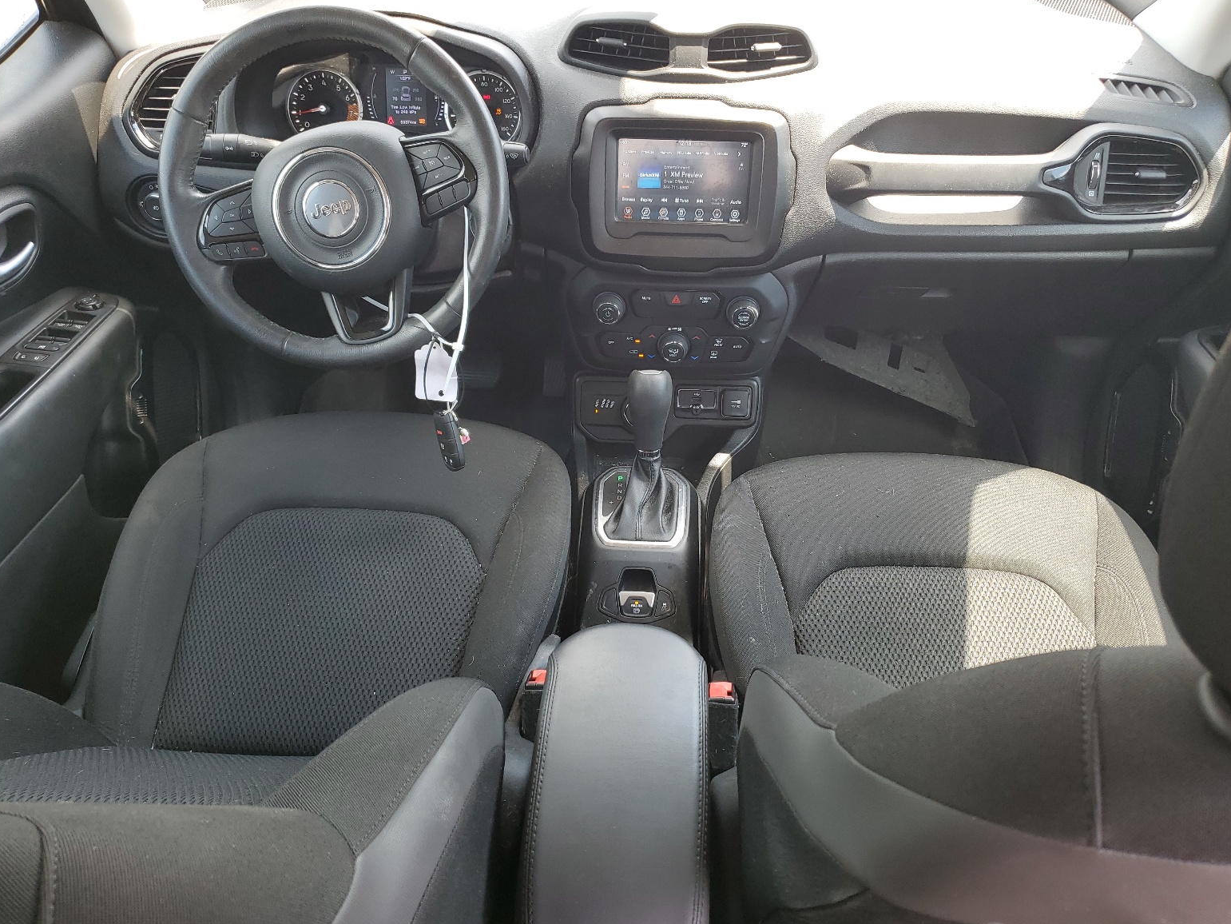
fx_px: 960
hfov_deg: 65.3
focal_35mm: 27
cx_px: 631
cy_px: 472
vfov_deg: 51.4
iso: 50
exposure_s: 1/152
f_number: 1.5
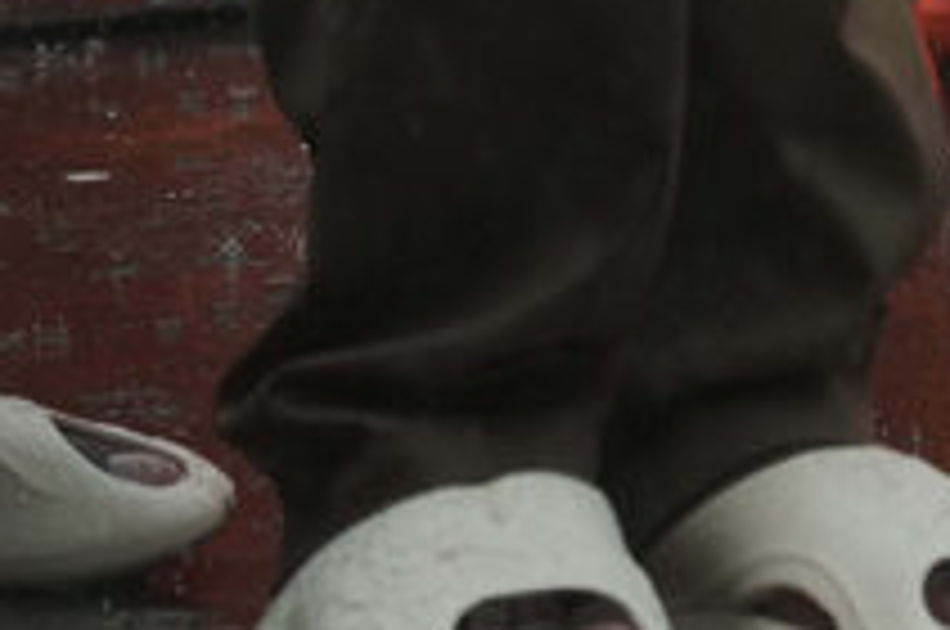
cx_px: 1724
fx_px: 43765
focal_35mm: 1661
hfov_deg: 1.2
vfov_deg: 0.8
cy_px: -549
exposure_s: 1/1000
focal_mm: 342
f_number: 5.6
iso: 2500
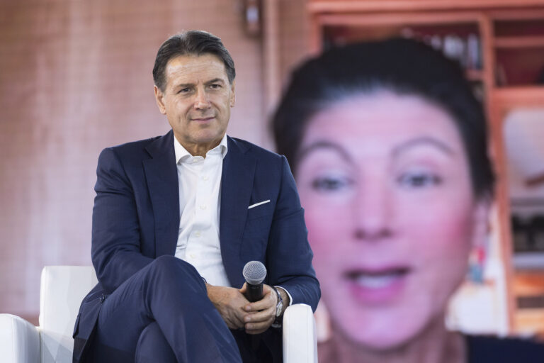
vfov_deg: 5.8
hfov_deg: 8.7
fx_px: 3596
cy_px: 182
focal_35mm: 238
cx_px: 272
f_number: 5.6
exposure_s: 1/400
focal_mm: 238
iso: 1600
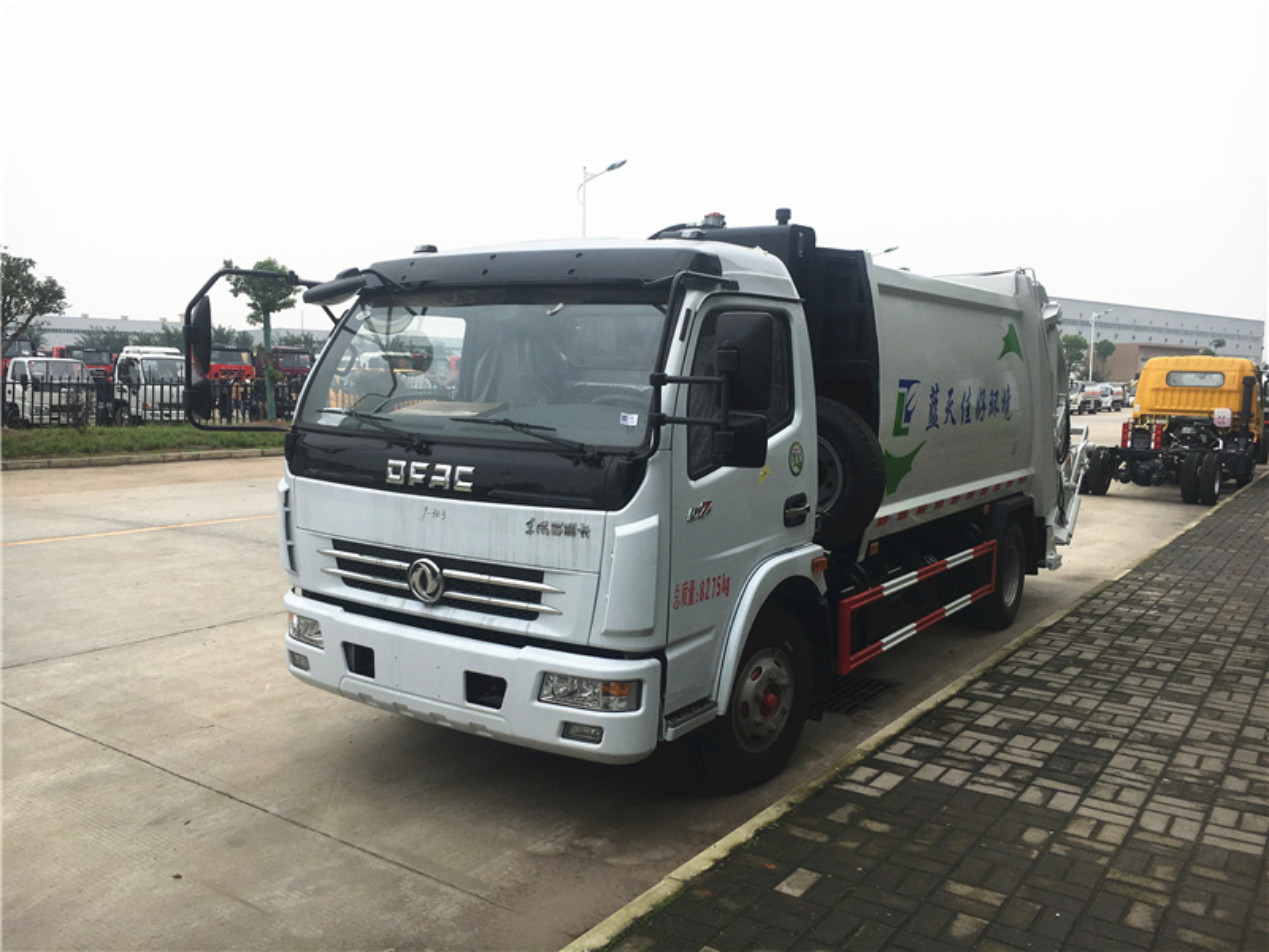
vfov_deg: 48.2
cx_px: 634
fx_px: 1063
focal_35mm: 29
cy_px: 476
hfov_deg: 61.7
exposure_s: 1/610
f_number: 2.2
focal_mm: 4.15
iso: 25
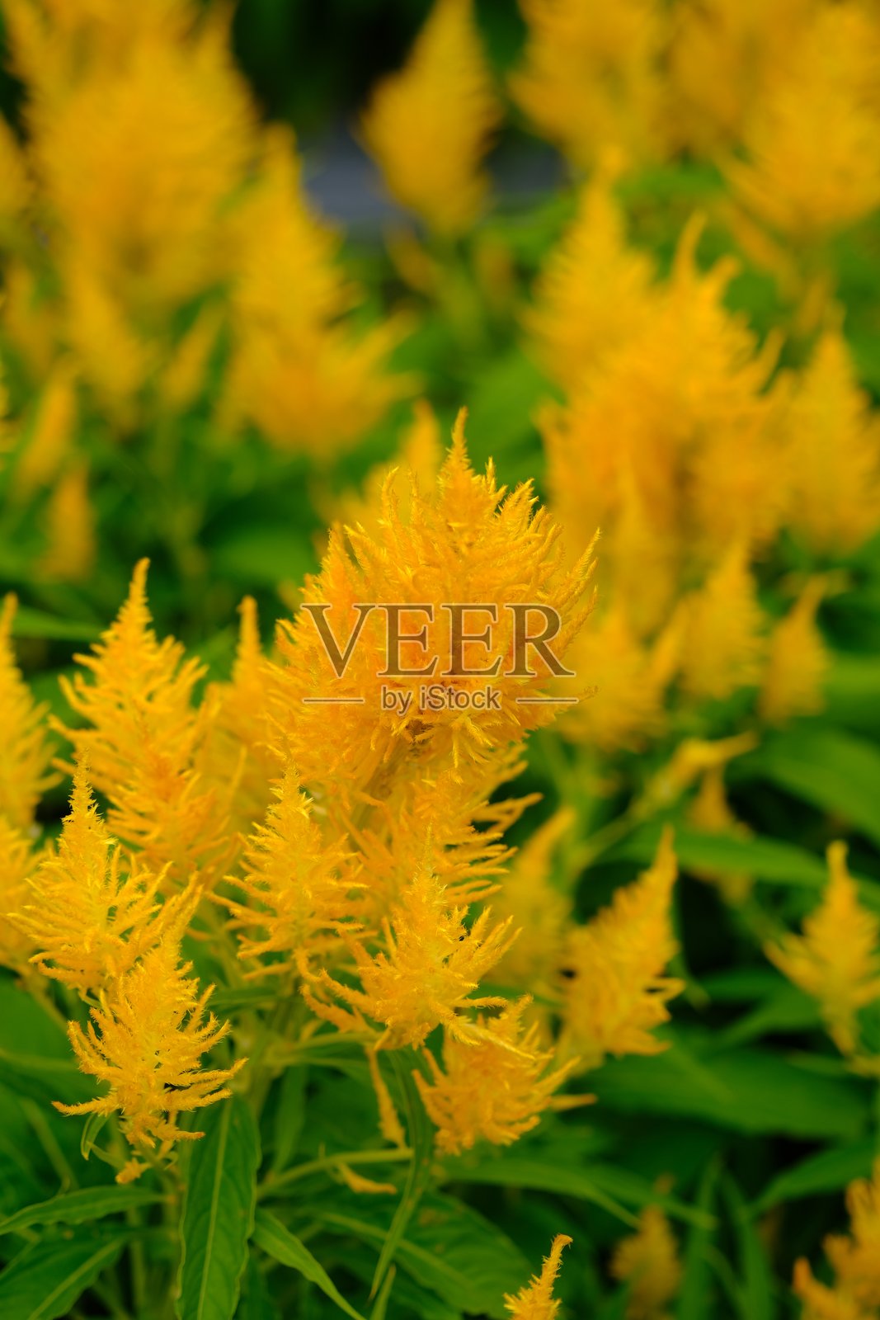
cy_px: 660
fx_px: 3299
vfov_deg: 22.6
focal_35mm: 90
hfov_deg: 15.2
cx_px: 440
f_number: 2.8
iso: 100
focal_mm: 60
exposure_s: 1/1500
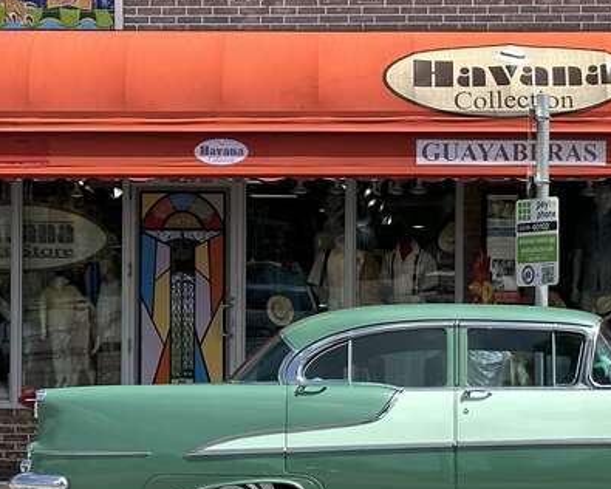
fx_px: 1718
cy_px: 280
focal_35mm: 95
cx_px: 467
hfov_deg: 20.0
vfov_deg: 16.2
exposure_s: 1/4367
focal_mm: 6.86
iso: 64
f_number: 1.78
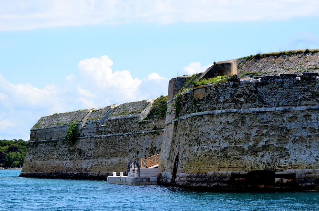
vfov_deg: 12.1
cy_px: 104
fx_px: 999
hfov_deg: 18.1
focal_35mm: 113
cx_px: 167
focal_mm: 70
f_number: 4.5
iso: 400
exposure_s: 1/2500
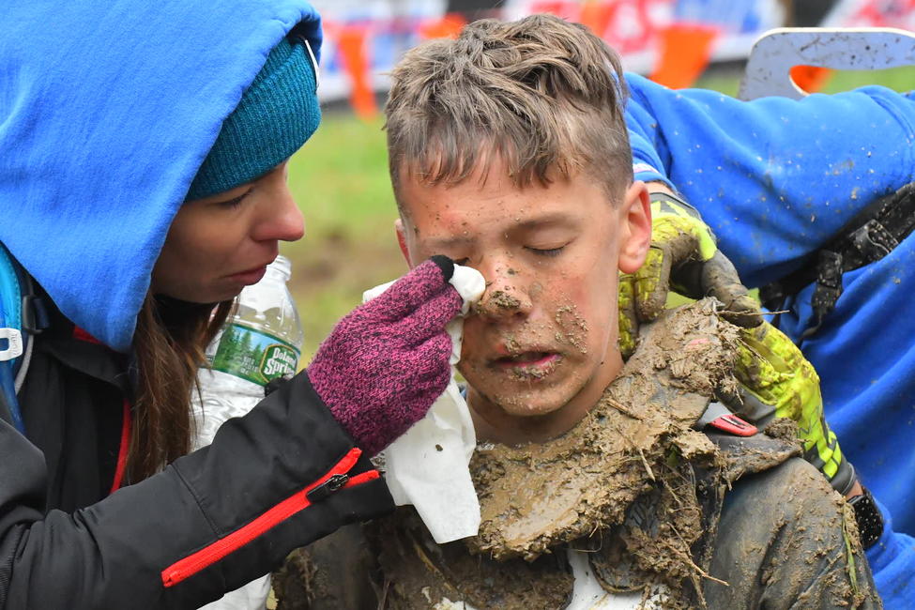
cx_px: 458
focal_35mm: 202
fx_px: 5146
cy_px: 305
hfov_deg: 10.2
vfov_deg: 6.8
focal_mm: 135
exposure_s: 1/500
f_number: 8
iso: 4000
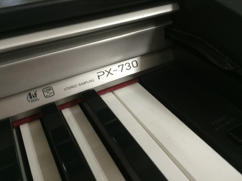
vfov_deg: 48.2
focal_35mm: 29
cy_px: 90
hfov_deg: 61.7
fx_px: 203
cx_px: 121
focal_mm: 4.15
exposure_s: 1/30
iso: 80
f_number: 2.2
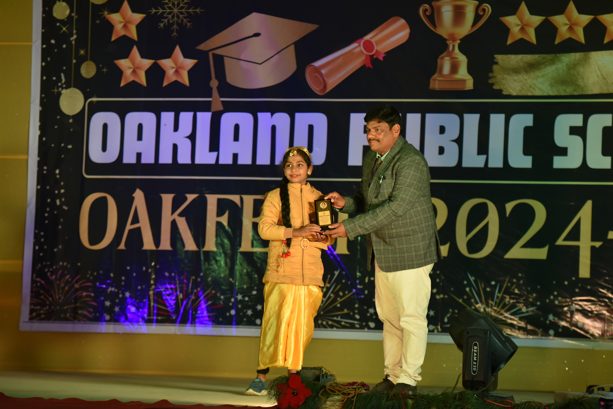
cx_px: 306
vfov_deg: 11.4
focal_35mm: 120
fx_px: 2044
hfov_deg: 17.1
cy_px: 204
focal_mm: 120
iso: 1600
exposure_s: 1/400
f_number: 2.8
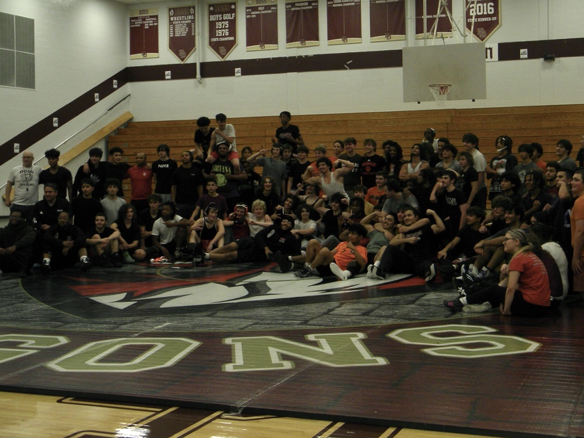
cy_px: 172
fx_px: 844
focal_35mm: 50
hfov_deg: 38.0
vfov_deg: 29.0
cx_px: 352
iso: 126
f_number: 3.8
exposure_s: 1/61.8
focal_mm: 7.3
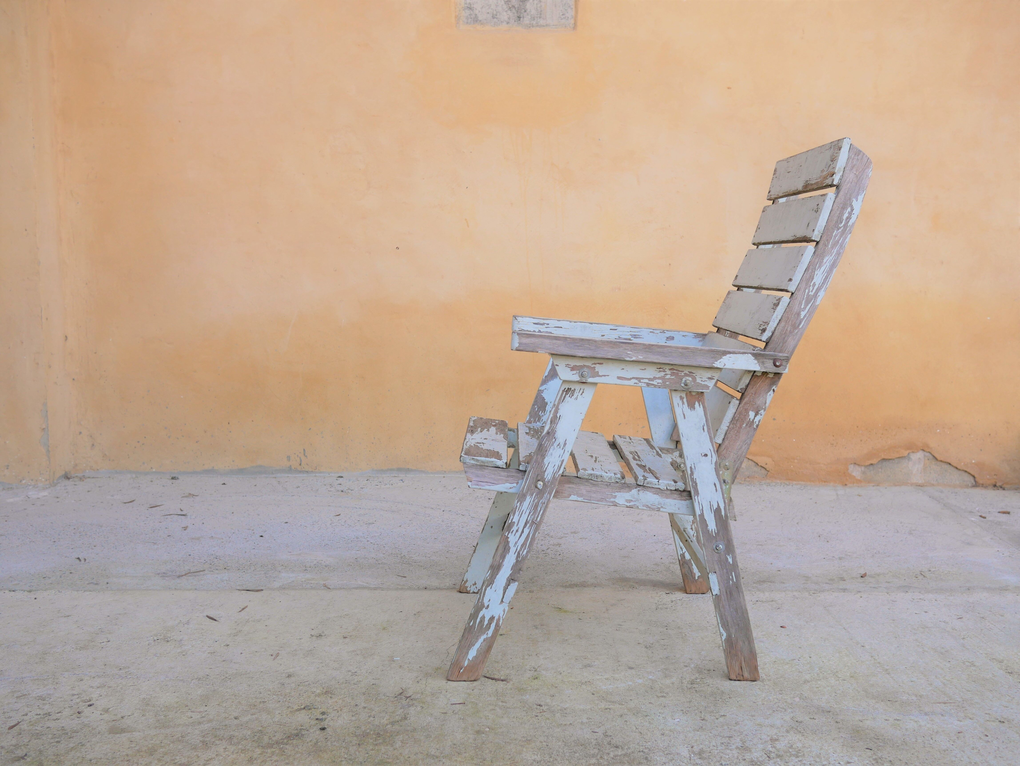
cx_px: 510
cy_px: 383
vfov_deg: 36.0
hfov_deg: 46.8
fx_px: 1179
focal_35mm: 40
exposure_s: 1/400
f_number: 3.2
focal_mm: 20
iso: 200
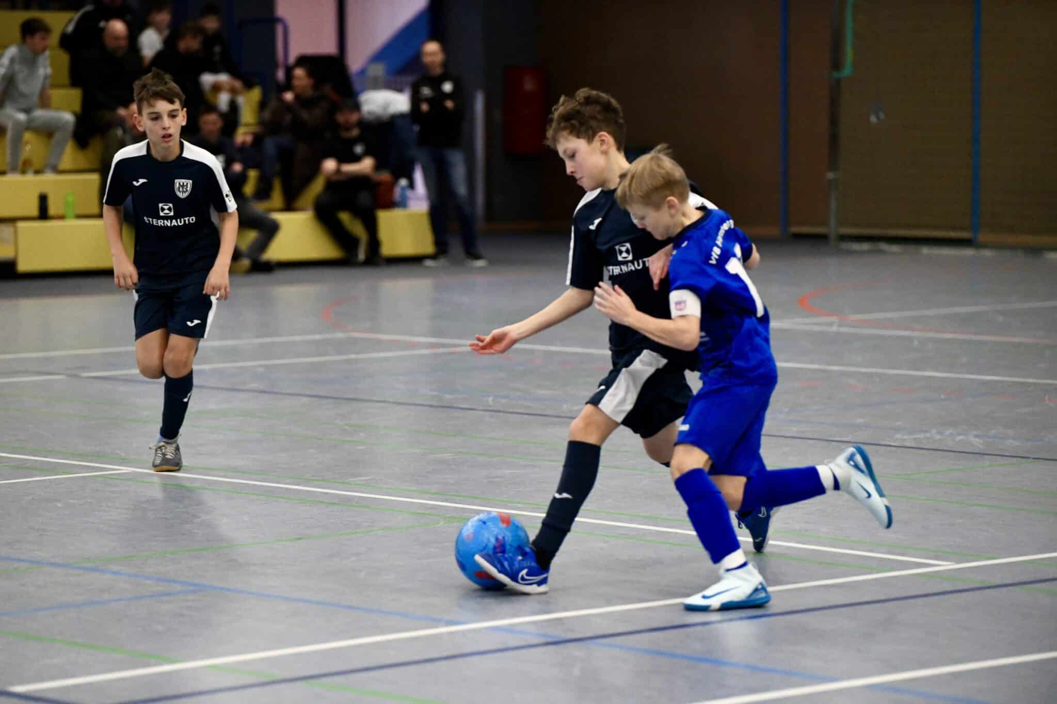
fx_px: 3816
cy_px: 352
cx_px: 528
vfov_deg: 10.5
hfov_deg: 15.8
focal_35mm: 130
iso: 8000
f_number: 2.8
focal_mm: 130
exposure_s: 1/1600
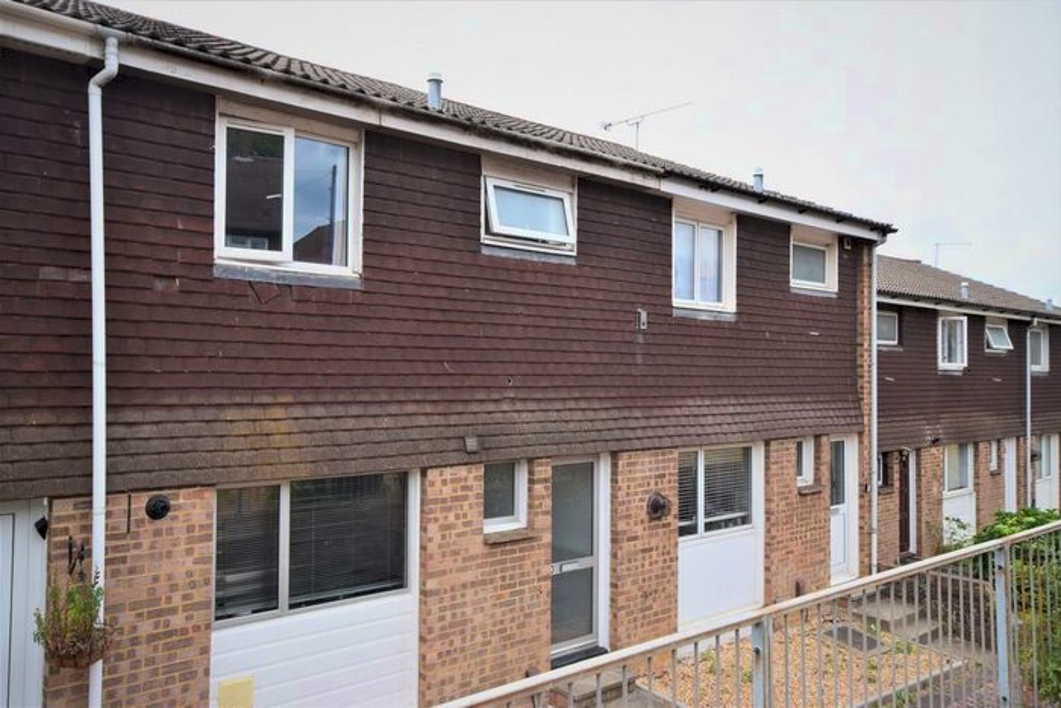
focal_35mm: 30
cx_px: 530
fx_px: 884
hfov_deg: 61.9
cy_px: 354
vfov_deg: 43.6
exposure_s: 1/400
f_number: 11
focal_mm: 20
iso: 400
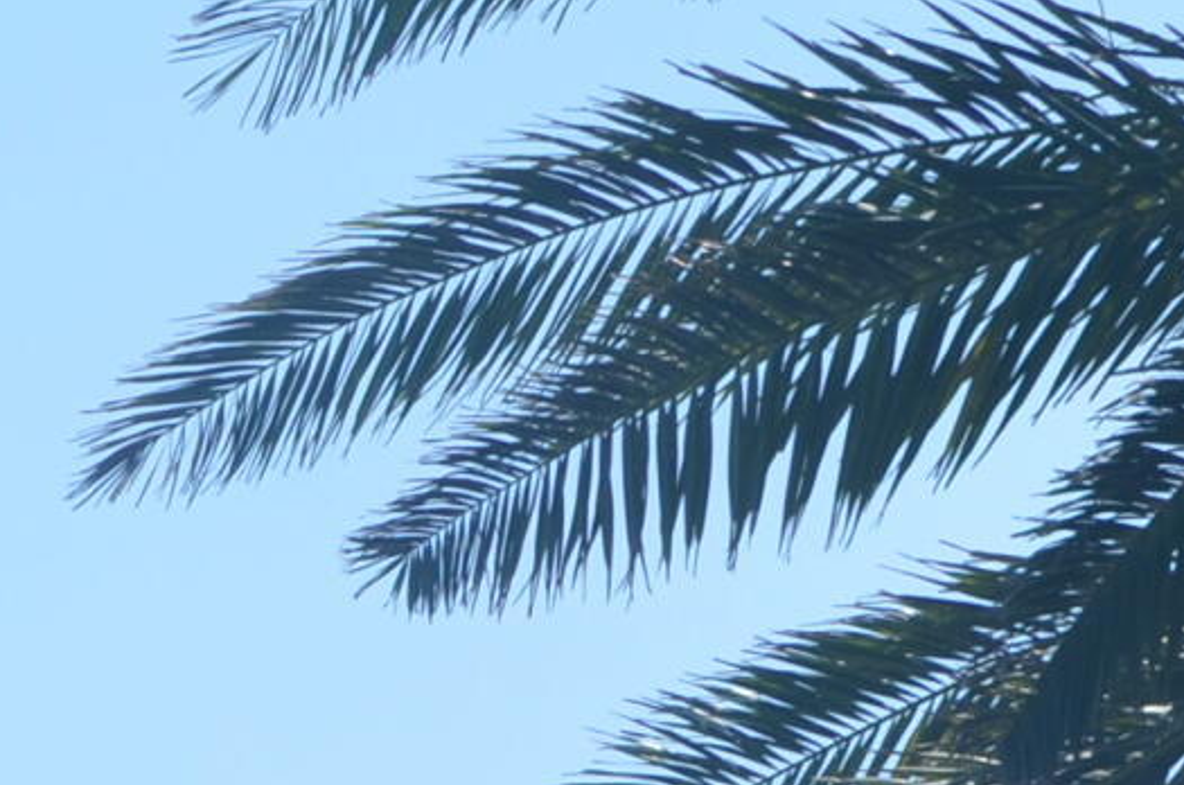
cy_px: 2216
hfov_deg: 8.1
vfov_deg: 5.4
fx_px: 7879
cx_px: -1380
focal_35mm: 240
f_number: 8
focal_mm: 28
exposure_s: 1/250
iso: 100
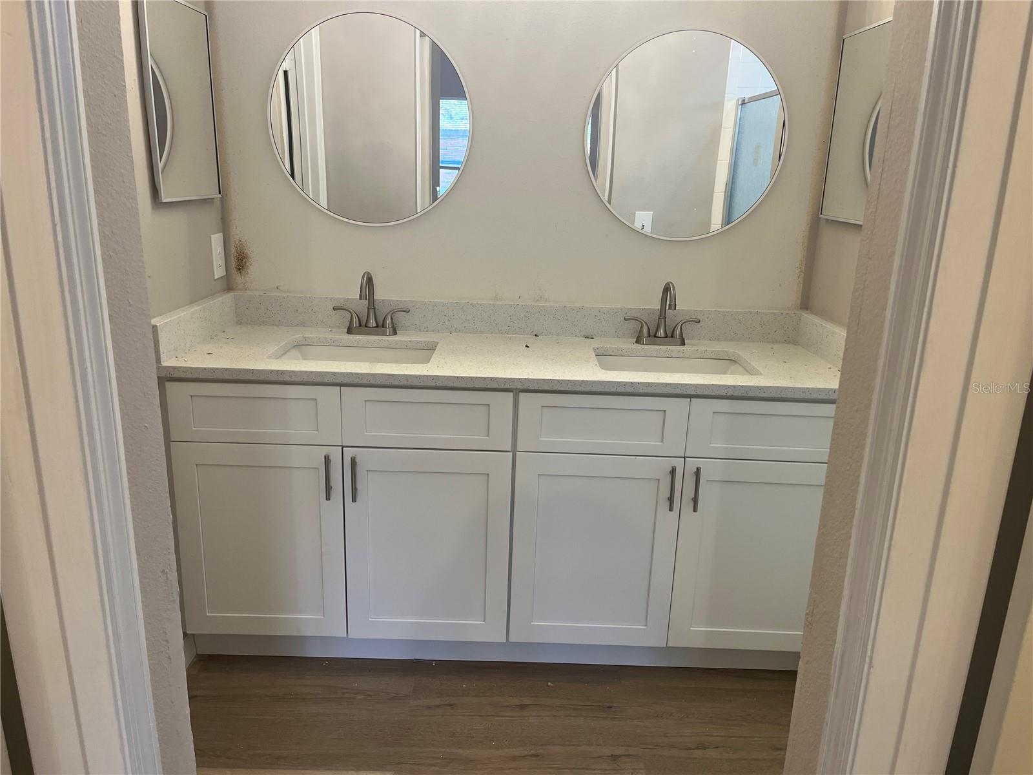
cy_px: 388
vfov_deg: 53.1
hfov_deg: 67.3
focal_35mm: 26
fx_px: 776
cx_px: 516
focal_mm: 5.1
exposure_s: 1/120
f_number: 1.6
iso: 125
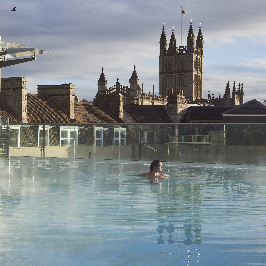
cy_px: 133
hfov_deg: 26.8
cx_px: 111
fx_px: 556
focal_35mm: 64
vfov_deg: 26.9
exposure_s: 1/1250
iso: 400
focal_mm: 50
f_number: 6.3
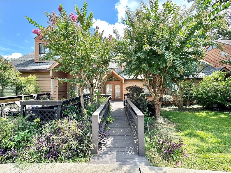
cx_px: 116
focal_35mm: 14
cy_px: 86
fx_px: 93
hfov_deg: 102.1
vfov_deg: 85.7
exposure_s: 1/236
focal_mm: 2.22
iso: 40
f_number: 2.2
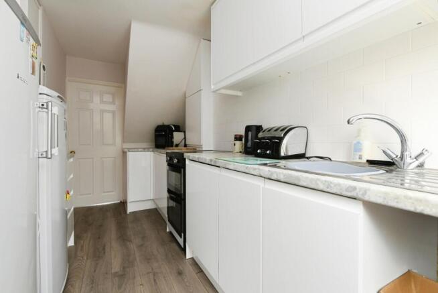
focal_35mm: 17
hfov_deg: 93.2
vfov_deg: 70.5
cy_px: 146
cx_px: 219
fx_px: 207
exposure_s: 1/60
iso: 800
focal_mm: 17
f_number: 8
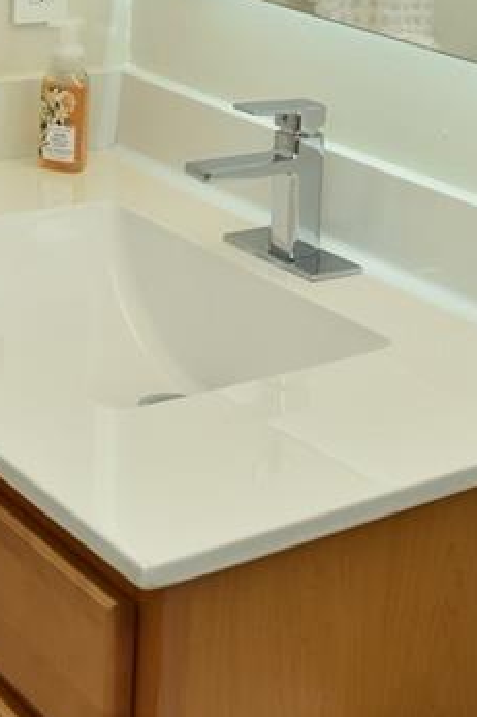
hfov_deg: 16.3
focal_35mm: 83
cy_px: -72
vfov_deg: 23.0
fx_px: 1651
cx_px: 400
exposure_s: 1/125
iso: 250
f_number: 5.6
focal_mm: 24
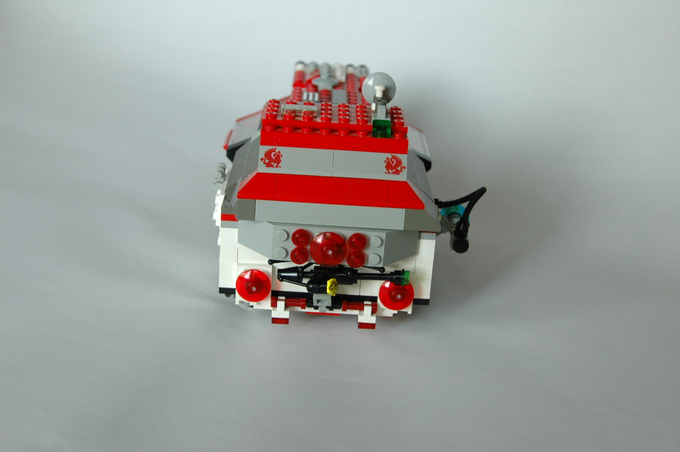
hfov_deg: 35.1
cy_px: 226
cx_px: 340
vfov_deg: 23.7
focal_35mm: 57
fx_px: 1076
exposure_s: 1/20
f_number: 8
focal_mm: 38
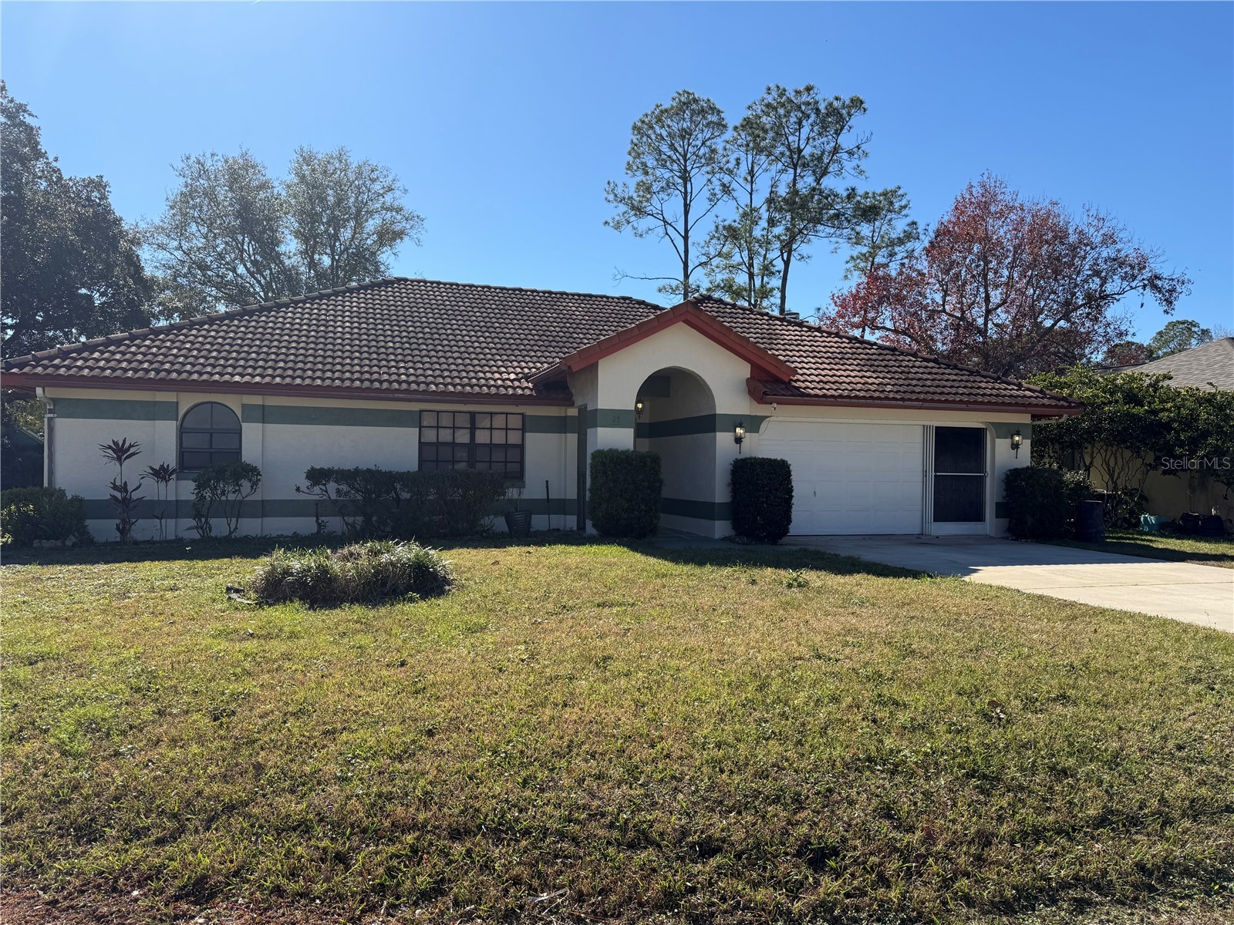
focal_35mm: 24
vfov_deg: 56.8
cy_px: 462
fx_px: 856
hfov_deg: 71.6
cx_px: 617
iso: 80
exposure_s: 1/3584
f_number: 1.78
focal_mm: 6.76
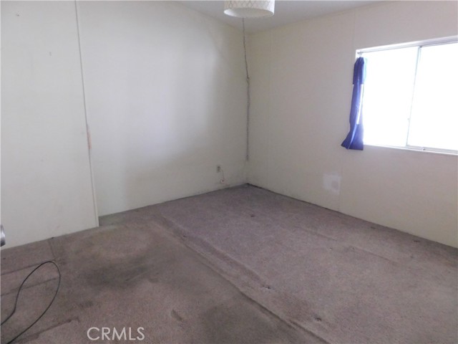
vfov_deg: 58.9
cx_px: 229
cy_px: 172
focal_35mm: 23
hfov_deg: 73.9
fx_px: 304
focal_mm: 4
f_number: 3
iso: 640
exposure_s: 1/8
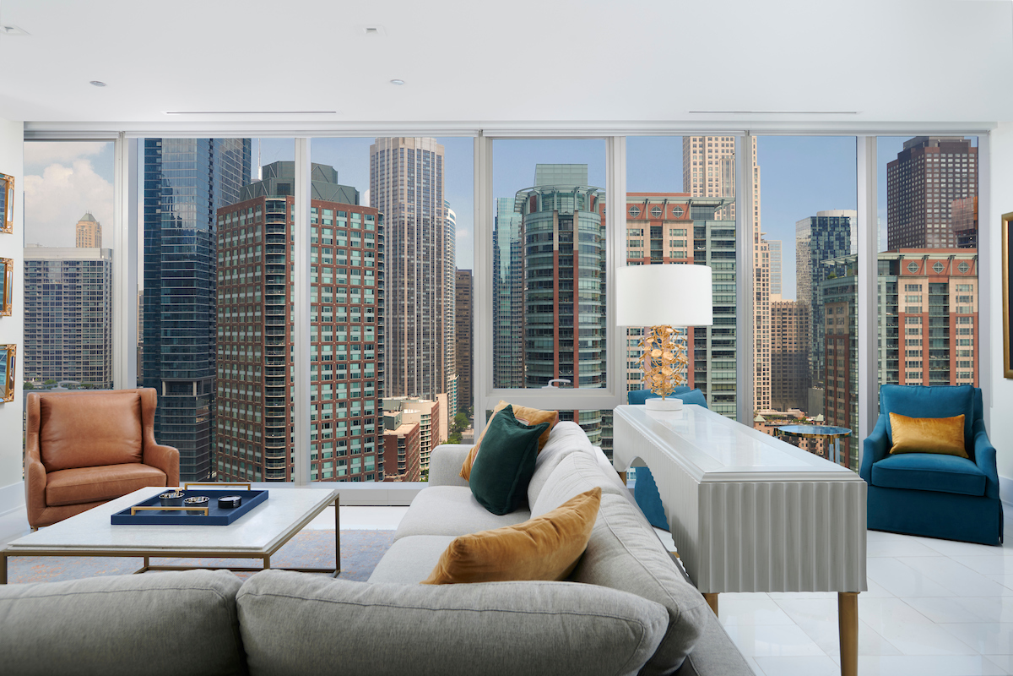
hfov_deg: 71.5
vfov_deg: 51.3
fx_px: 703
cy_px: 338
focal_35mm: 25
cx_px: 506
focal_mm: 25
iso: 200
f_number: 8
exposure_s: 1/320
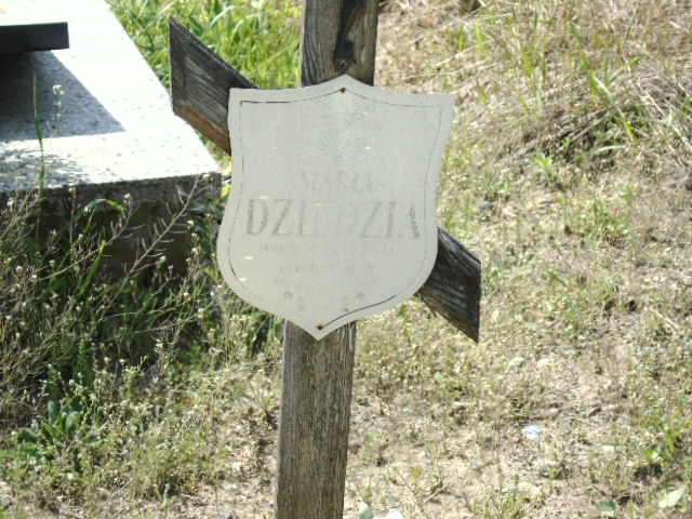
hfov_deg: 15.9
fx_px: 2479
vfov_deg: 12.0
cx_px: 346
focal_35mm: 124
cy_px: 260
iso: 80
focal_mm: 22
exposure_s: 1/400
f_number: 4.6
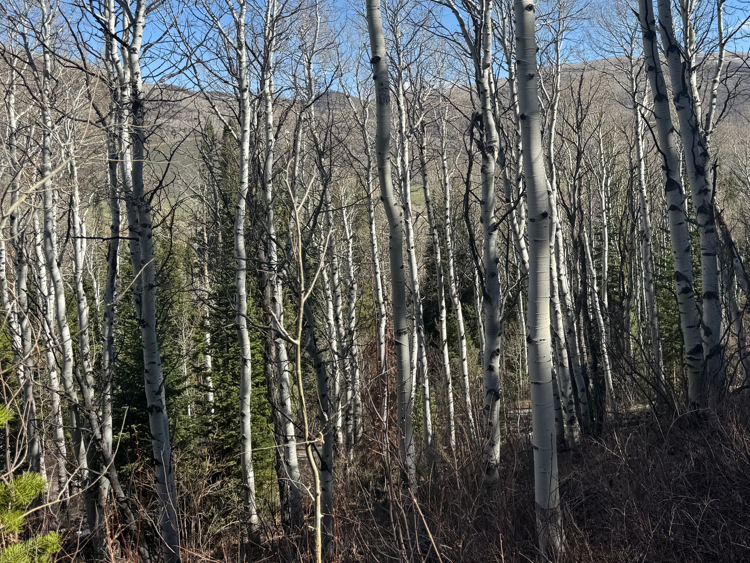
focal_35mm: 37
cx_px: 497
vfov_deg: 38.0
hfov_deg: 49.3
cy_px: 161
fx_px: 802
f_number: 1.78
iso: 80
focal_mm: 6.76
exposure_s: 1/2833
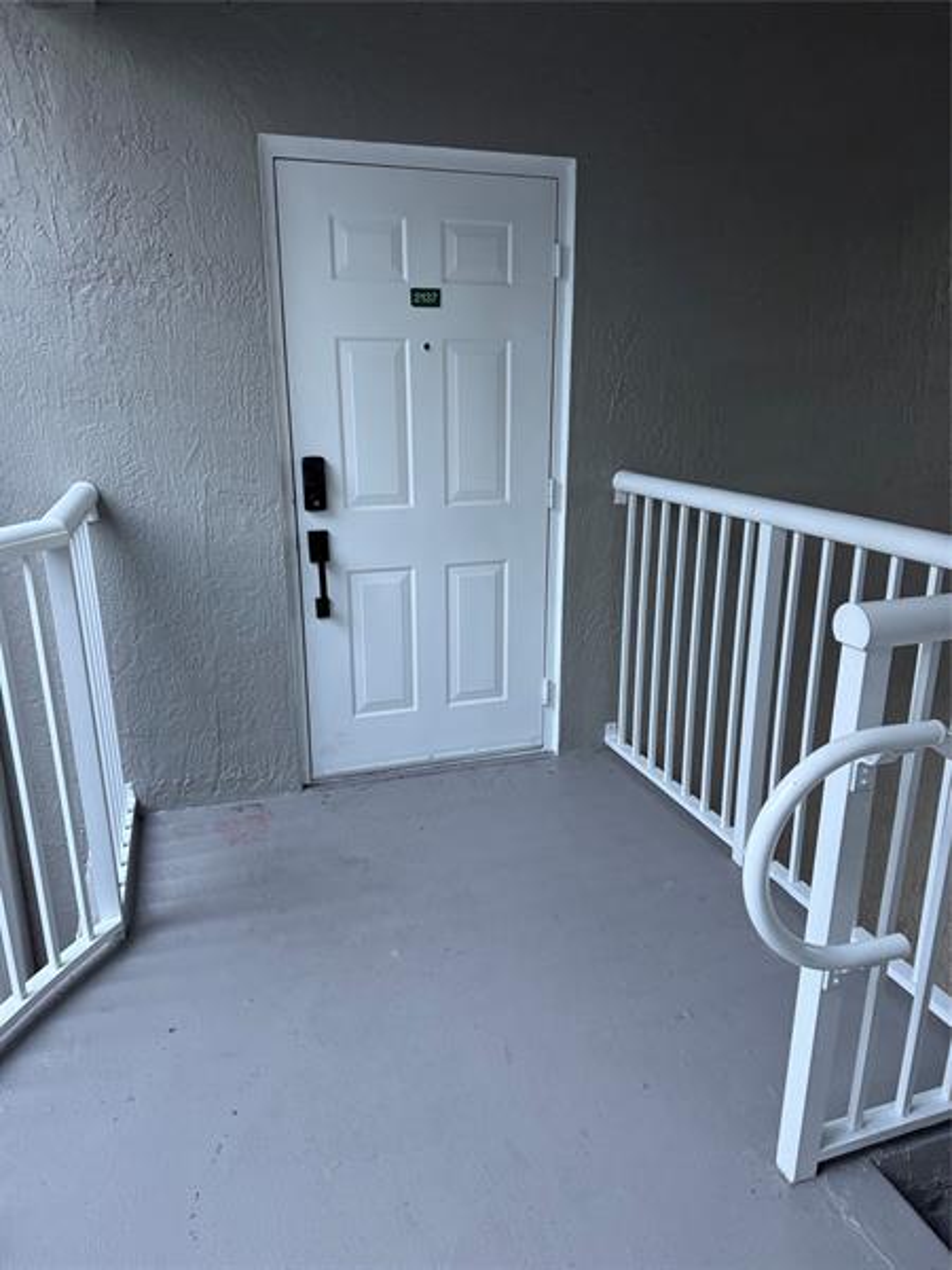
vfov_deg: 71.6
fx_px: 880
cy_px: 635
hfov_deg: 56.8
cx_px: 476
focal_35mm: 24
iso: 250
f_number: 1.78
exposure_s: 1/60
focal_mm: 6.76
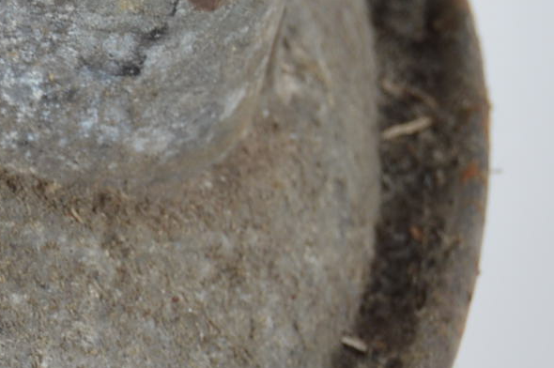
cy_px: -257
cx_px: -585
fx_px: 6465
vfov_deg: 3.2
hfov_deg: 4.8
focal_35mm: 421
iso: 100
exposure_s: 1/80
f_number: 9
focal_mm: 55
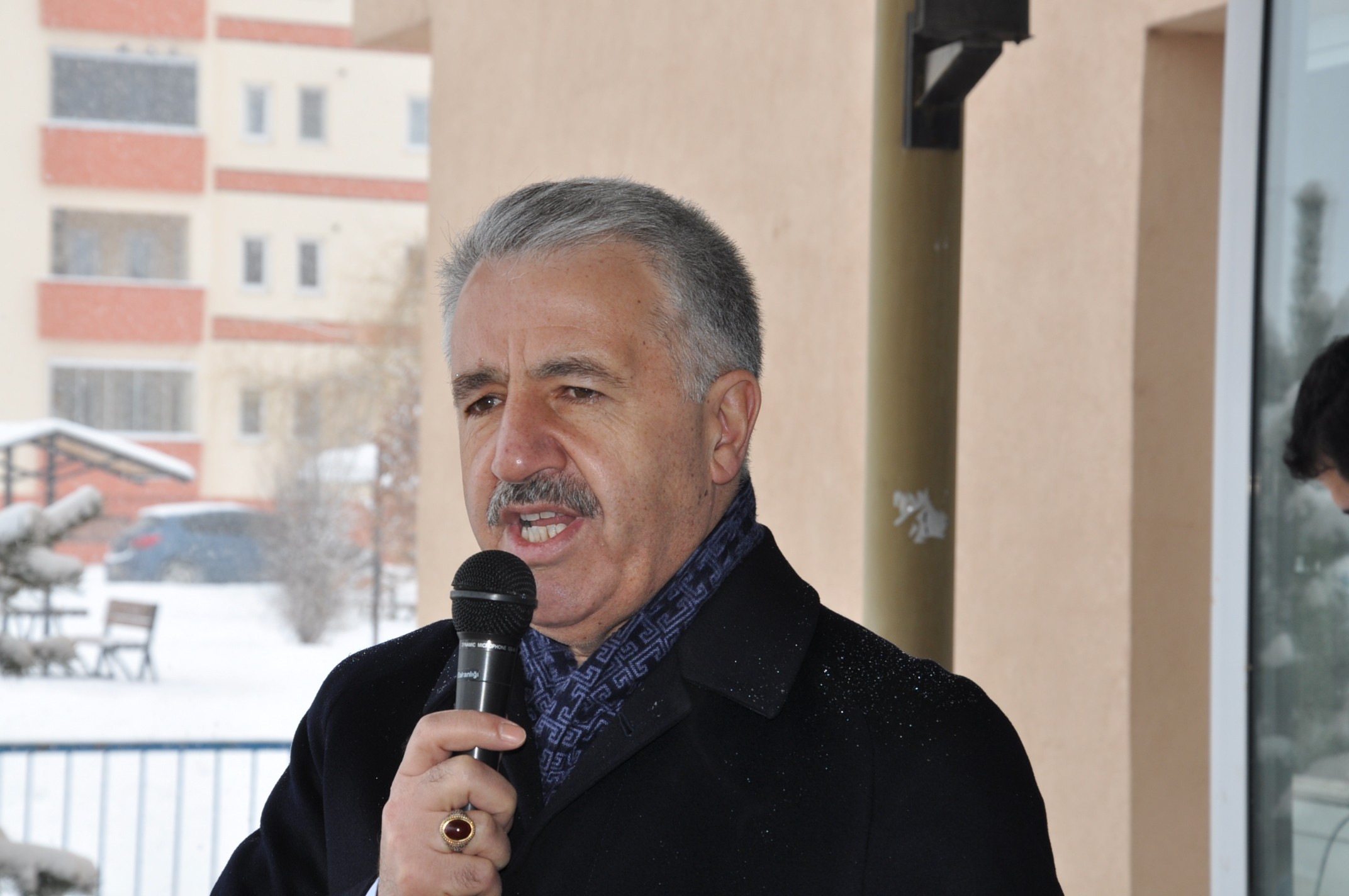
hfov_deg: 19.5
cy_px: 448
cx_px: 674
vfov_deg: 13.0
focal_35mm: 105
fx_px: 3930
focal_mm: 70
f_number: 10
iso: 200
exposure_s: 1/200
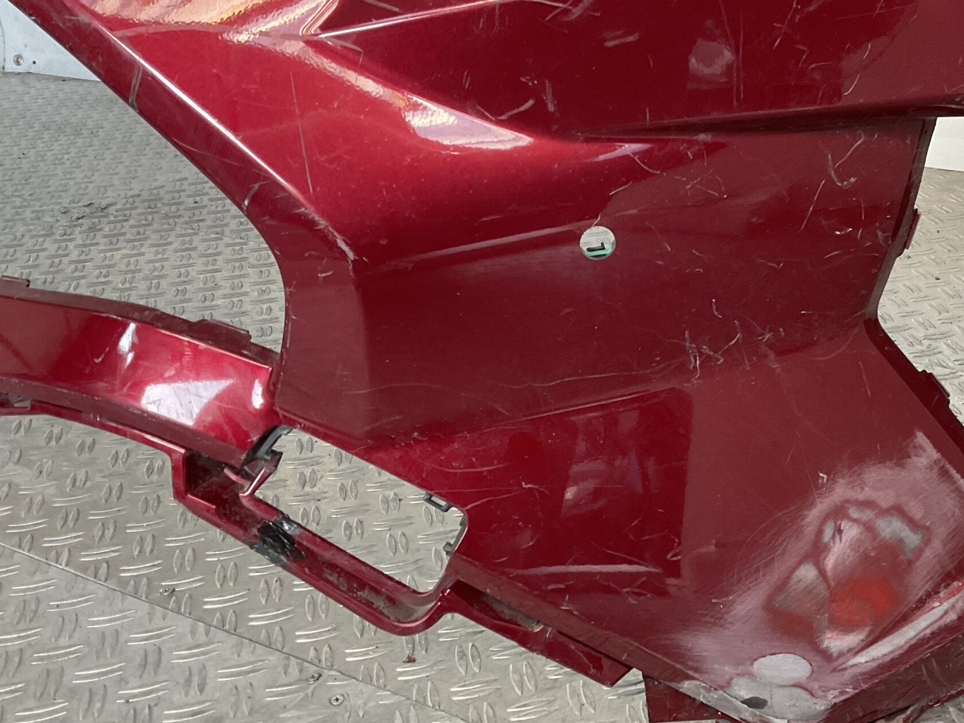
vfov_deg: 32.8
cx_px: 678
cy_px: 409
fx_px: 1225
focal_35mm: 44
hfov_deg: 42.1
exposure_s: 1/60
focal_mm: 3
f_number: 1.8
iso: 100
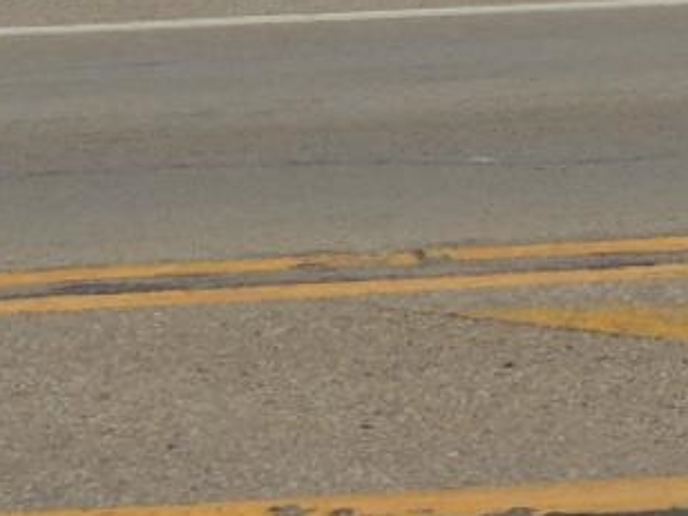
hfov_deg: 7.9
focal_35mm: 244
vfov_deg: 5.9
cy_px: -529
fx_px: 4850
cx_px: 1155
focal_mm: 8.3
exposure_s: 1/800
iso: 100
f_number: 3.5
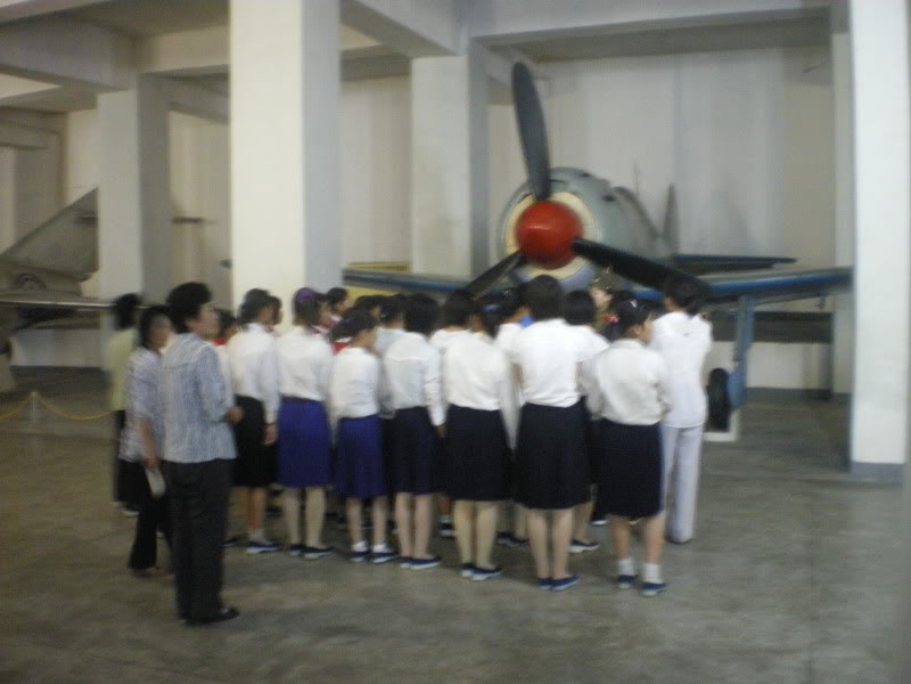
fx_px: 947
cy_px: 342
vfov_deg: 39.7
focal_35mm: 36
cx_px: 456
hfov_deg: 51.4
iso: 800
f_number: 3.1
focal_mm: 6.3
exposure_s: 1/3.33
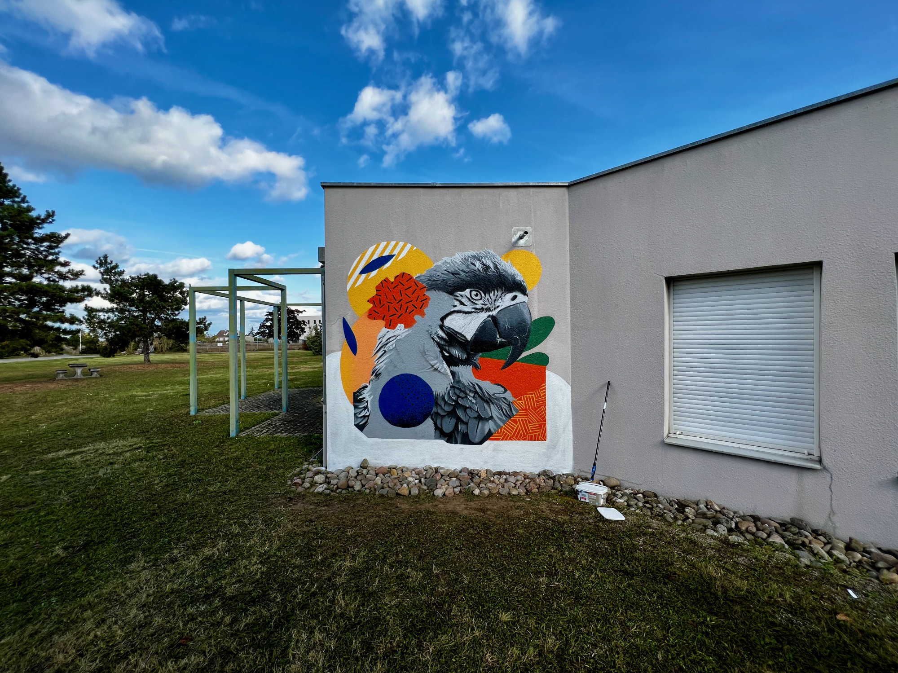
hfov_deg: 106.2
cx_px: 449
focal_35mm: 13
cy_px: 336
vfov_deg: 89.9
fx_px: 337
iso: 32
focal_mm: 1.6
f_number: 1.8
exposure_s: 1/1054
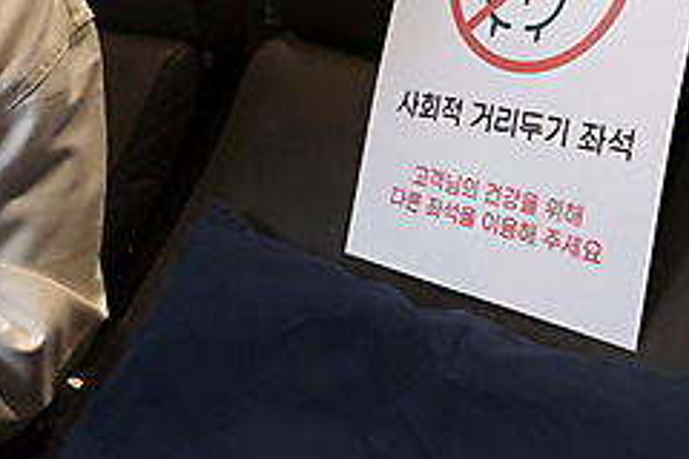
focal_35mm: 60
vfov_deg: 22.2
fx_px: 1148
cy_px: 69
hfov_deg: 33.0
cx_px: 201
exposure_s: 1/100
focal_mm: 24
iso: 1250
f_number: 2.8
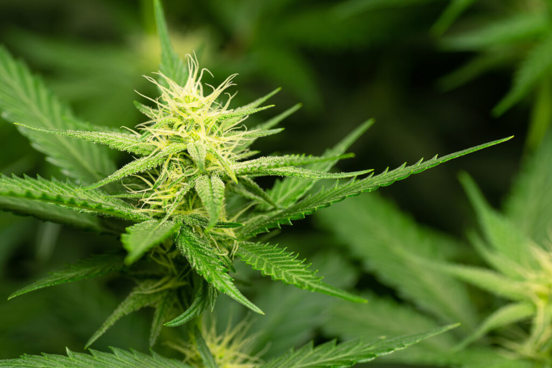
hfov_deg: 15.2
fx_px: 2070
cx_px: 276
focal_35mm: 135
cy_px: 184
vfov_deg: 10.2
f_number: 7.1
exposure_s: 1/50
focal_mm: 90
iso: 100
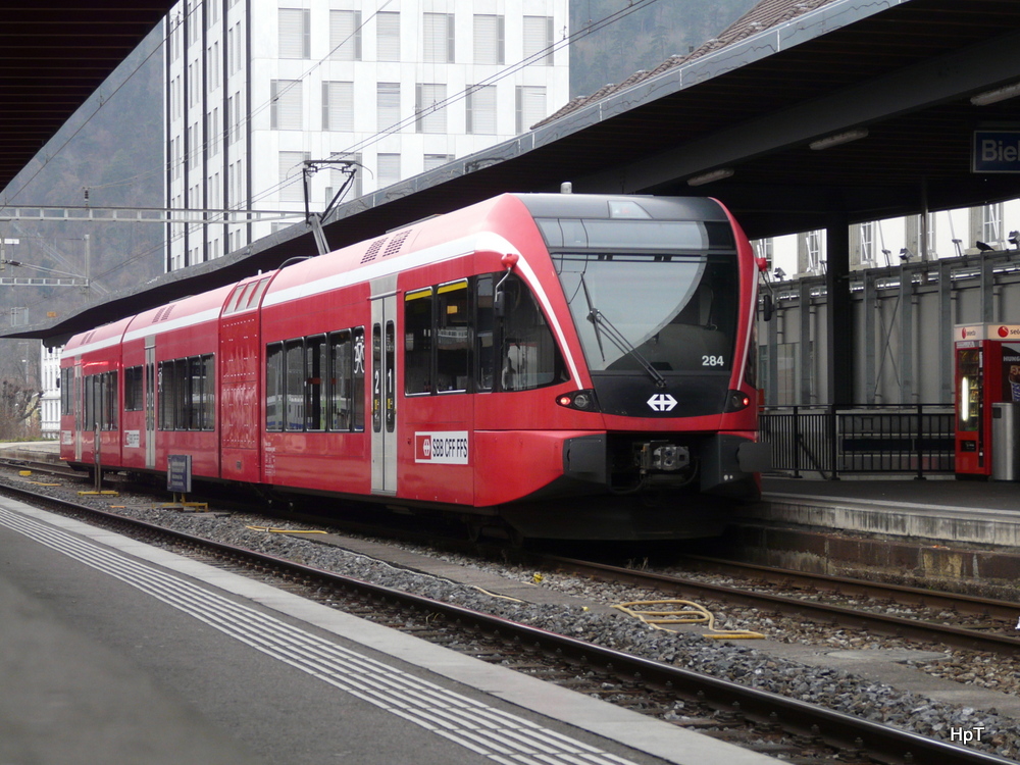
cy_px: 382
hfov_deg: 20.9
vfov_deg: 15.7
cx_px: 510
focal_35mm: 94
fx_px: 2770
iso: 160
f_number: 3.6
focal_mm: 15.4
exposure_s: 1/50
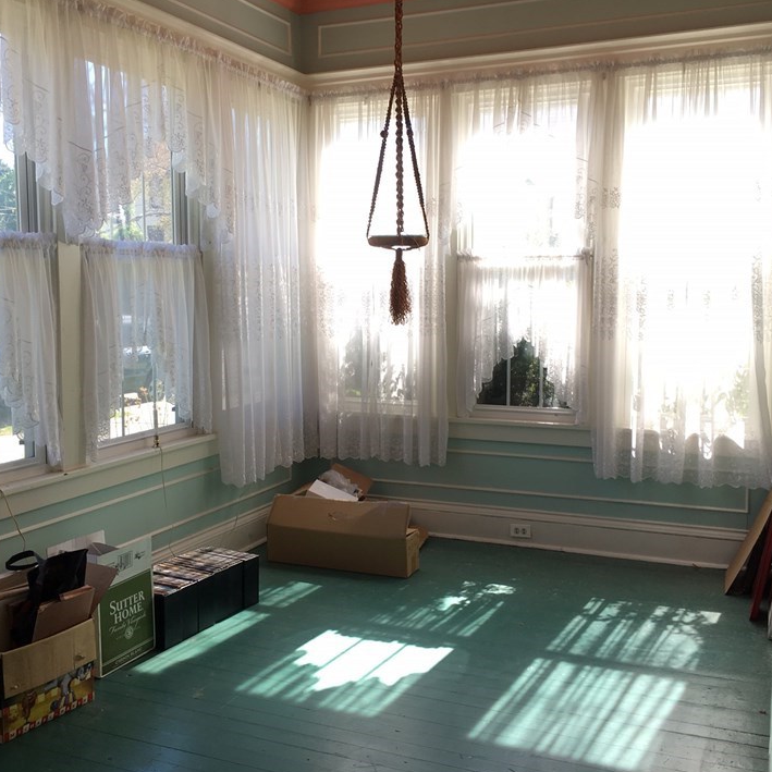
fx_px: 934
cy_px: 377
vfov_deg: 44.9
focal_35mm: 37
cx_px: 353
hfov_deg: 44.9
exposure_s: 1/128
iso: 25
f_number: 2.2
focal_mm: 4.15
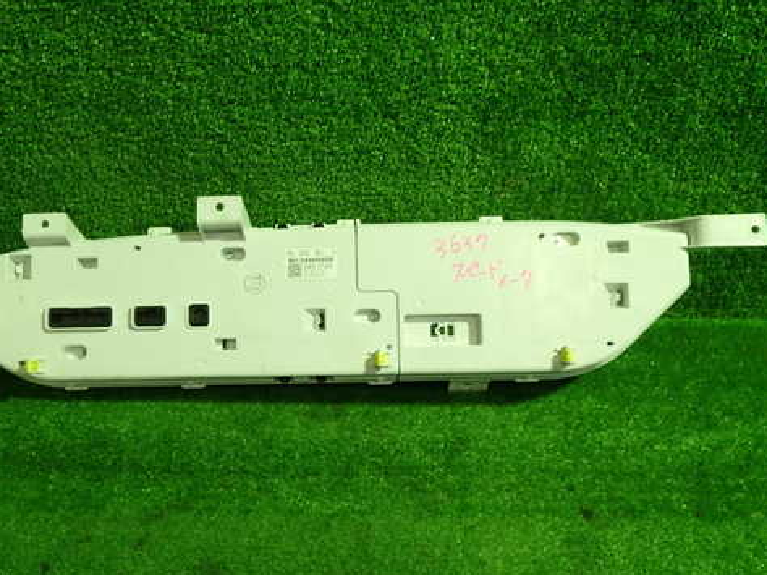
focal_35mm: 38
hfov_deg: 48.9
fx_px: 842
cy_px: 272
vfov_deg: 37.7
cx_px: 343
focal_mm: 5.4
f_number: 2.3
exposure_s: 1/40
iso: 200
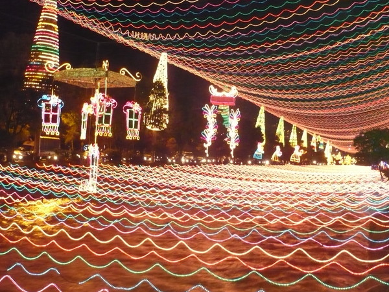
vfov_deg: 35.1
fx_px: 461
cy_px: 146
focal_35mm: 41
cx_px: 194
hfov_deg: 45.8
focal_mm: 5.8
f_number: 2.8
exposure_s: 1/5
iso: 640
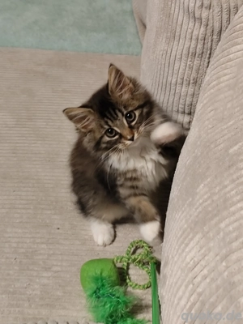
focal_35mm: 53
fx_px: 496
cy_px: 162
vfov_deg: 36.2
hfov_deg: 27.5
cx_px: 122
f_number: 1.65
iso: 1250
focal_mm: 6.19
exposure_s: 1/25
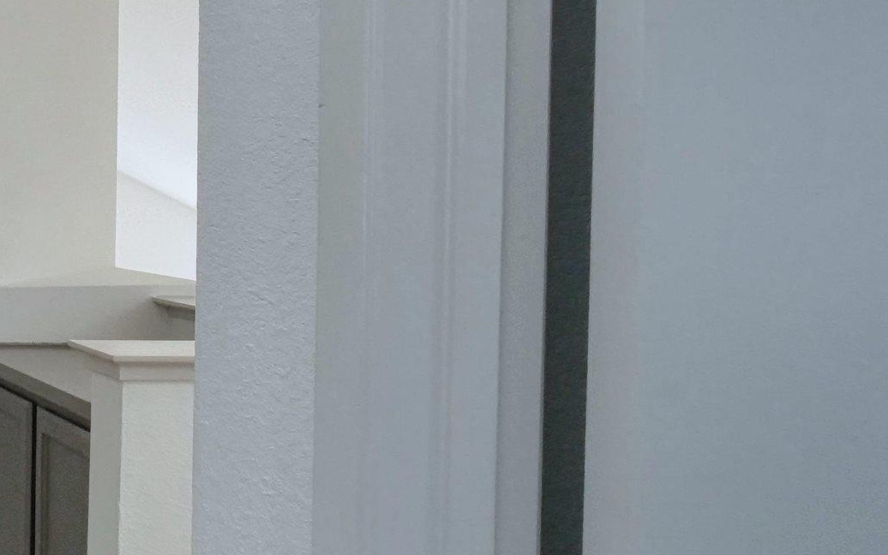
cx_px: -410
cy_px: 226
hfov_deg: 29.6
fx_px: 1065
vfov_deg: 29.2
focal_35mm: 44
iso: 800
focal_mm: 7
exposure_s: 1/160
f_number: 6.3
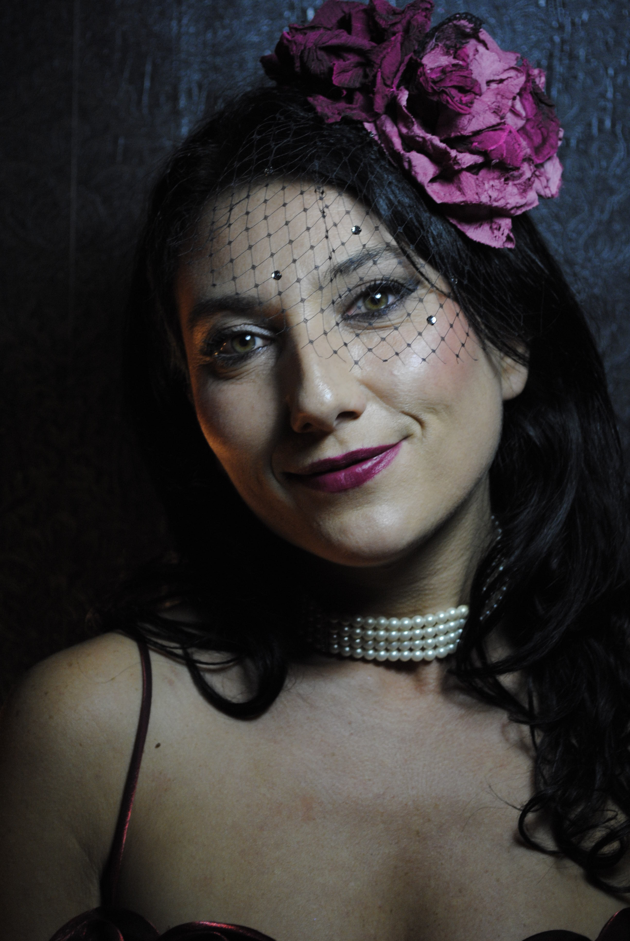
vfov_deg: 24.6
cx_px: 315
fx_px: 2159
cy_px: 470
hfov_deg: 16.6
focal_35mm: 82
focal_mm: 55
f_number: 5.6
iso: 400
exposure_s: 1/15
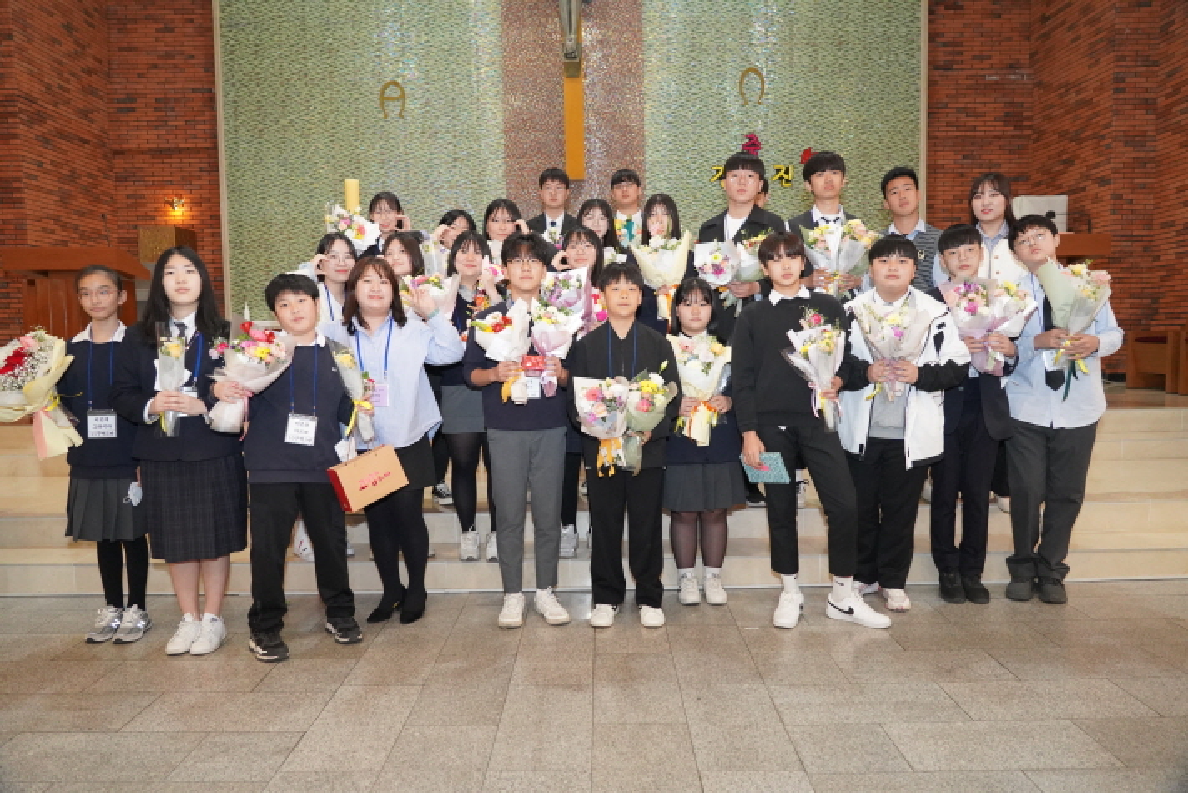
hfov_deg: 71.5
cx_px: 594
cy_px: 396
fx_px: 825
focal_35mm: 25
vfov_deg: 51.3
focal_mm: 25
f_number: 4
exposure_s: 1/160
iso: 6400
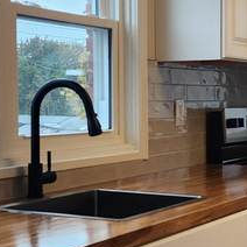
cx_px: 188
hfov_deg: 18.7
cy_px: 149
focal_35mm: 92
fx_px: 743
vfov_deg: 18.9
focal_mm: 6.4
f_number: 1.8
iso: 200
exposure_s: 1/120
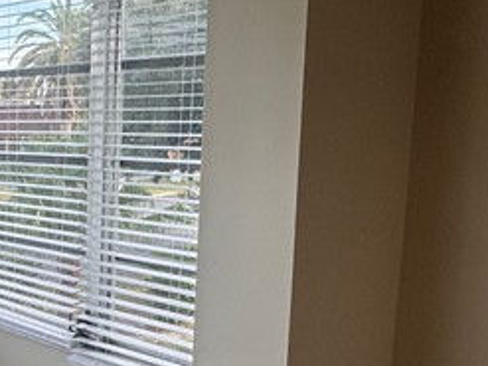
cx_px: -132
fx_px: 817
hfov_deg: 28.0
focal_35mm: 58
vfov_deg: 25.1
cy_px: 245
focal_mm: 2.22
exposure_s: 1/178
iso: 40
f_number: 2.2
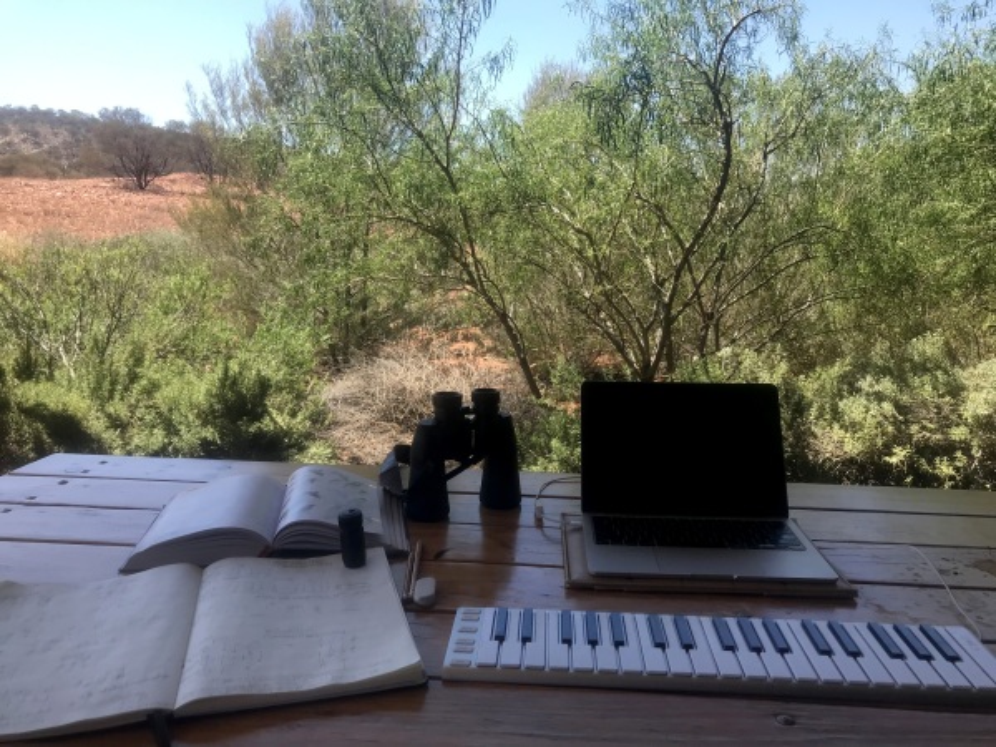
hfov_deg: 63.4
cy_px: 374
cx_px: 498
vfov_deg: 49.7
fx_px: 806
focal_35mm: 28
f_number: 1.8
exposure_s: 1/731
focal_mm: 3.99
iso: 20
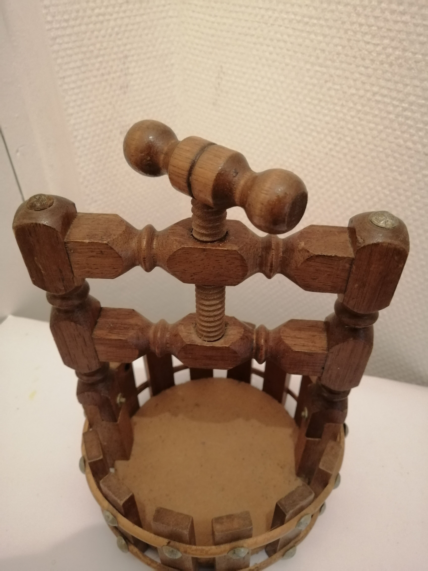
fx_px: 429
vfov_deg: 67.3
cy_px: 286
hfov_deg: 53.1
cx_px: 214
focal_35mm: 26
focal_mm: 3.96
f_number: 1.8
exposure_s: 1/50
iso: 640
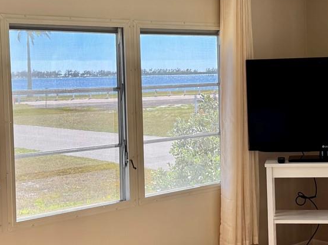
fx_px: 653
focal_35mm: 69
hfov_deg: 28.0
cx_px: 223
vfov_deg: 21.2
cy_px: 90
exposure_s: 1/853
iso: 80
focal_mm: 6.76
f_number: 1.78
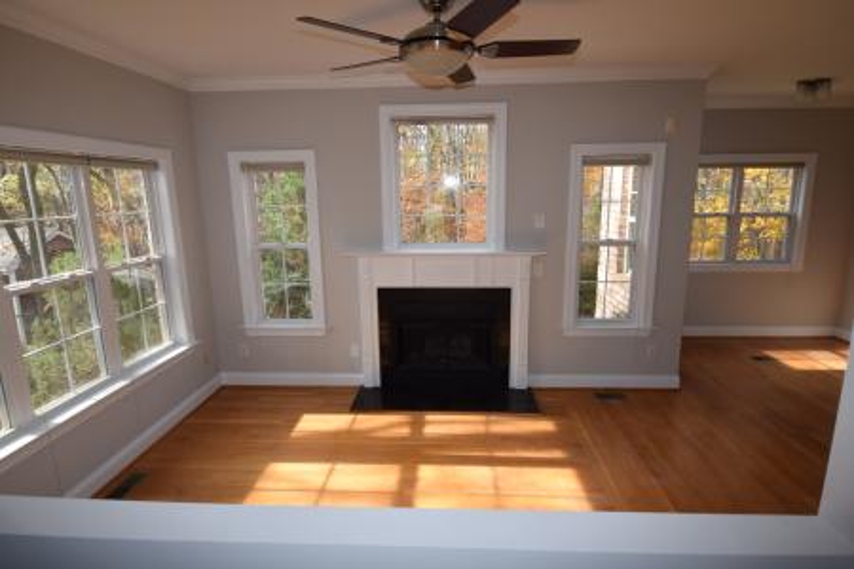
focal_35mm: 20
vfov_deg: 63.2
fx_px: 463
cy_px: 284
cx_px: 427
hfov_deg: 85.4
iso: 400
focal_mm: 13
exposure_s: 1/125
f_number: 5.6
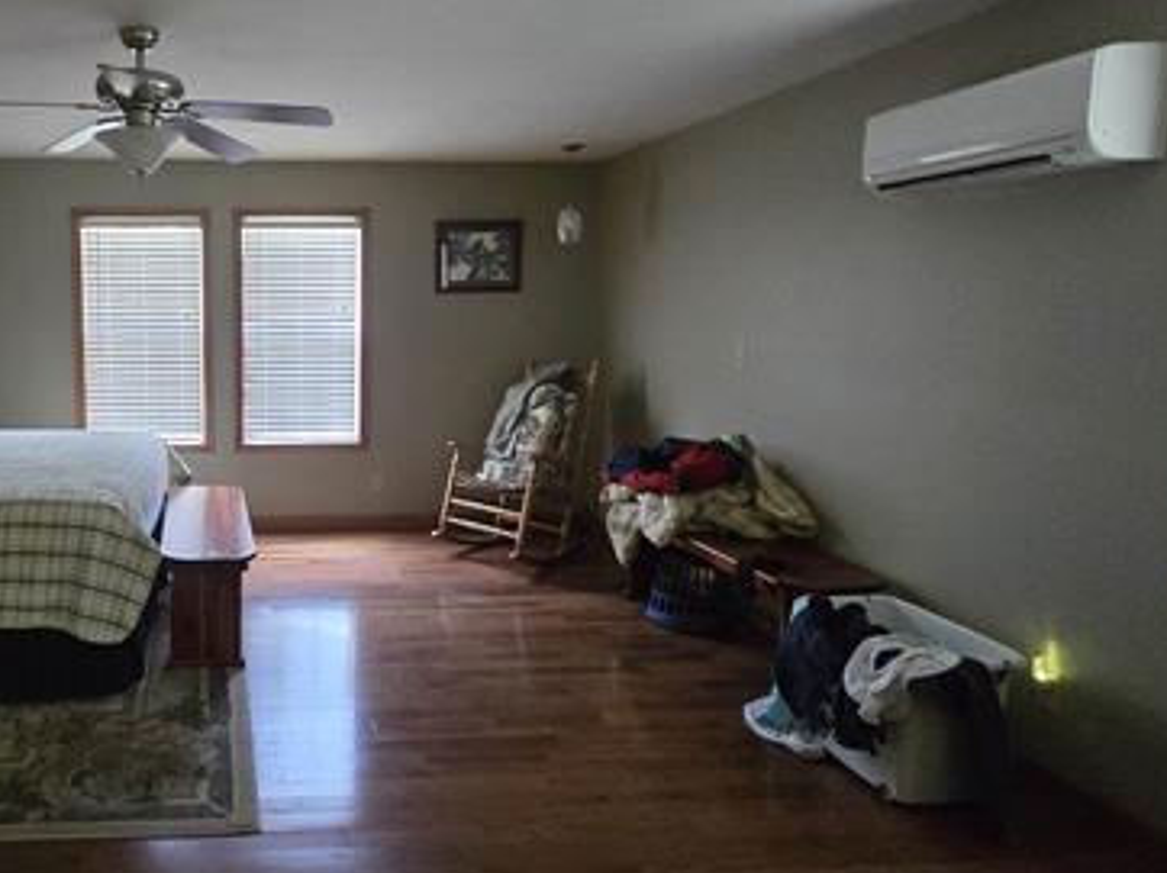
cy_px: 409
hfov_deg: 68.6
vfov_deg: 58.8
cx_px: 277
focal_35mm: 23
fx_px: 775
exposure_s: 1/60
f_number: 2.2
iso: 1250
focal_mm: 2.2
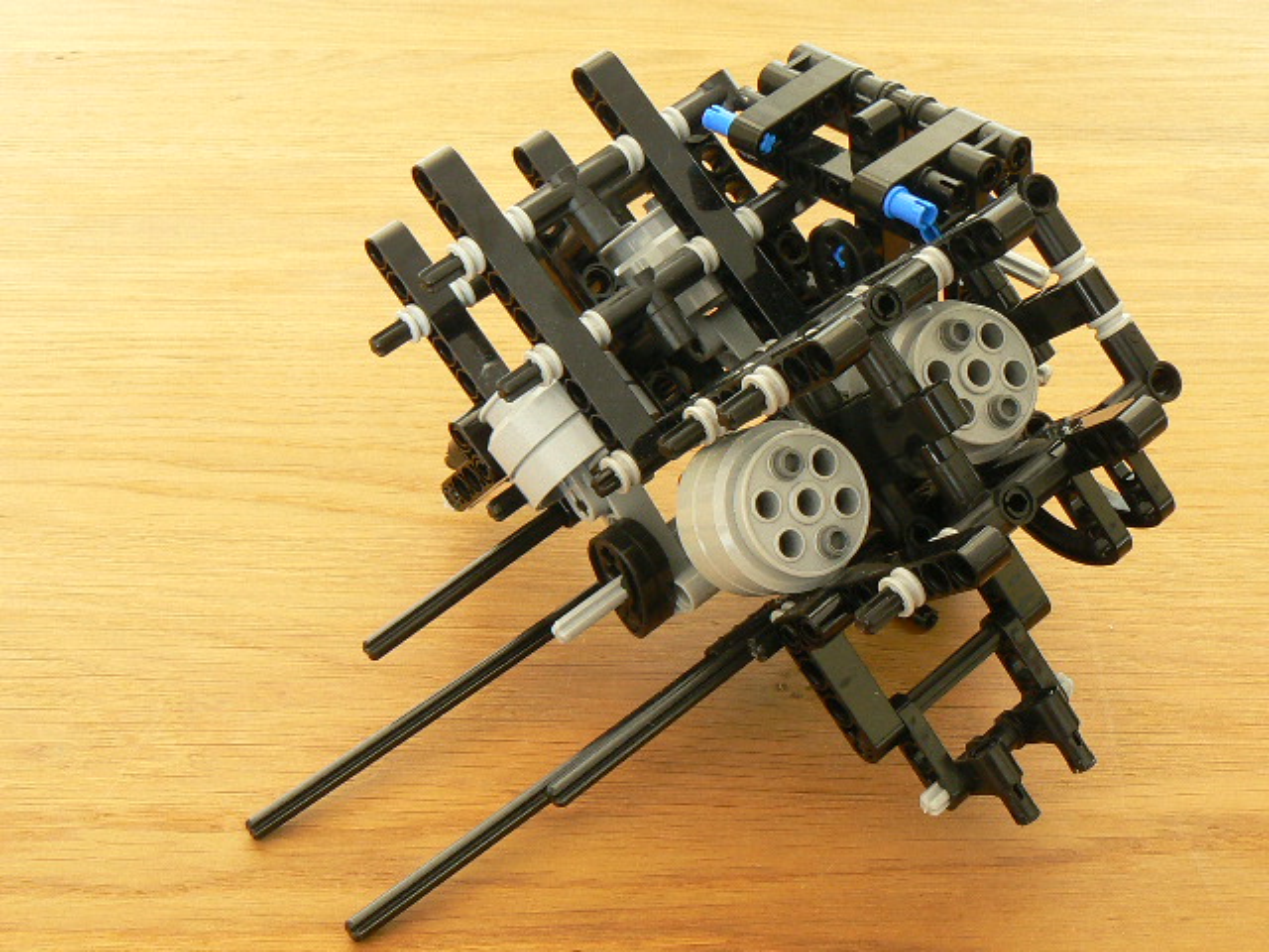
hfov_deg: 36.2
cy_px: 476
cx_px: 634
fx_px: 1943
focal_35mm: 53
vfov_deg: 27.5
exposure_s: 2
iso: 100
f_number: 5
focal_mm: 6.5
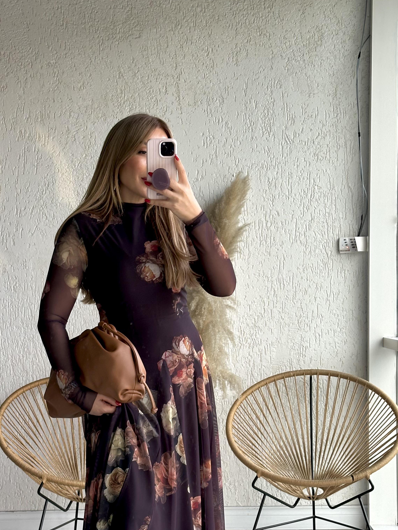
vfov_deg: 30.1
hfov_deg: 22.9
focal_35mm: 64
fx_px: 981
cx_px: 161
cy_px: 343
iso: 80
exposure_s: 1/100
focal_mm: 6.86
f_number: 1.78
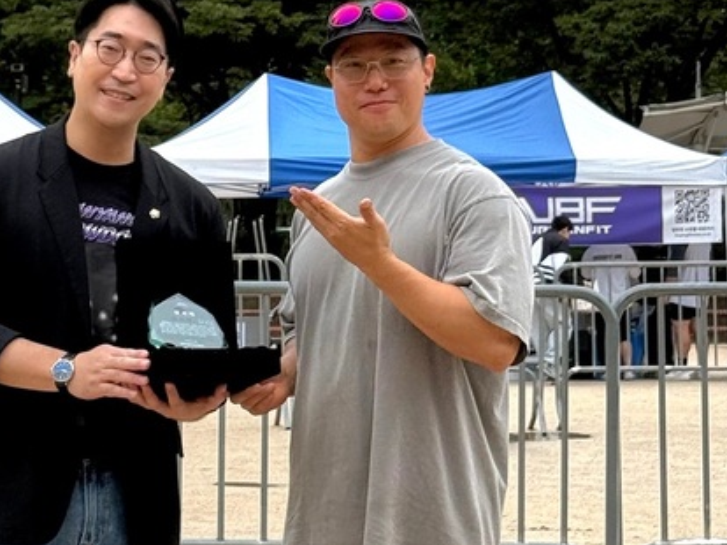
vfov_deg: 21.9
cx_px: 241
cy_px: 249
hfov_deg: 28.8
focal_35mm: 67
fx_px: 1406
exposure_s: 1/1250
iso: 64
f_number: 1.78
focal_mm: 6.76
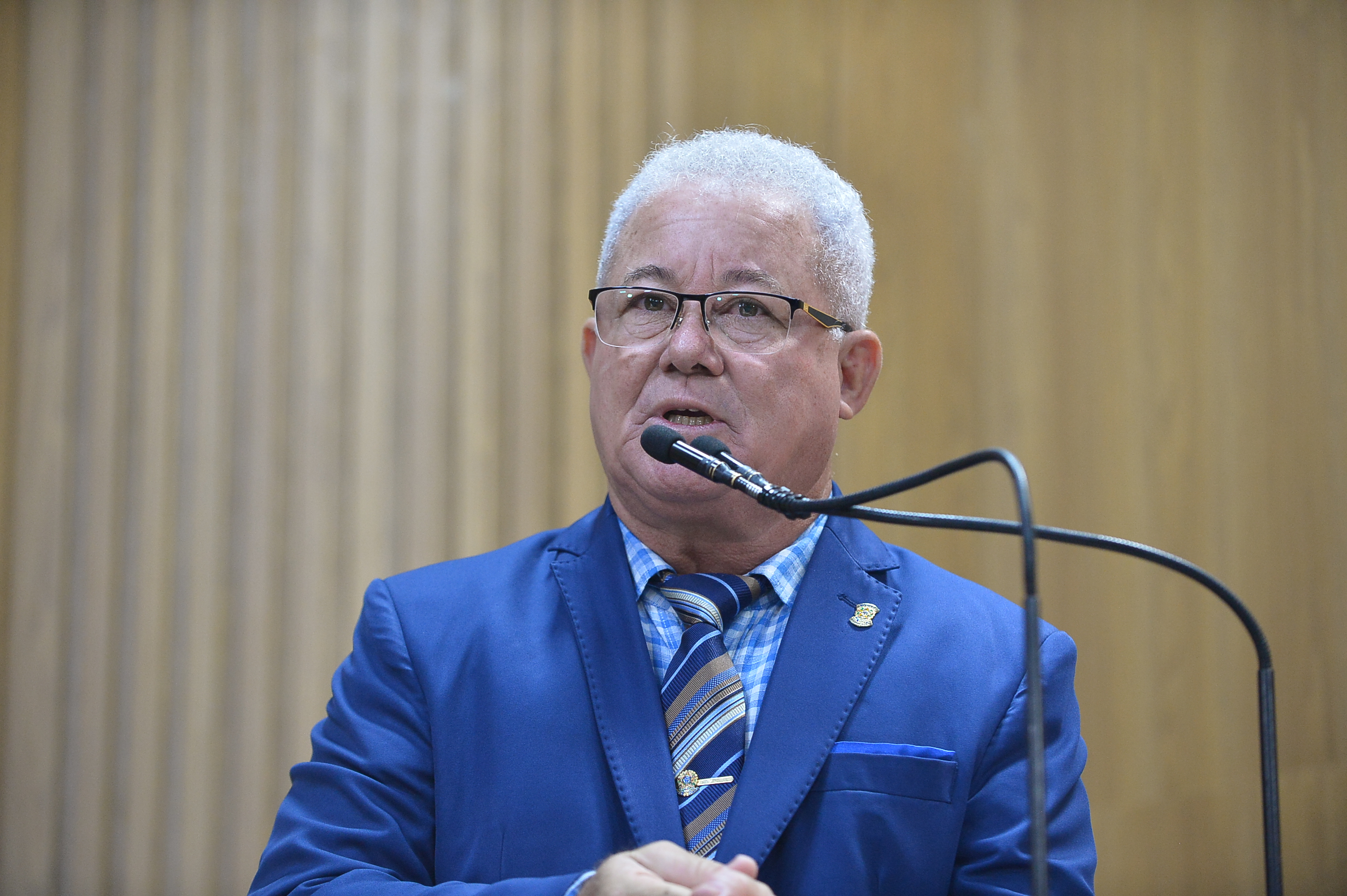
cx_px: 674
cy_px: 448
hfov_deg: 16.4
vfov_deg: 11.0
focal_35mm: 125
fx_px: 4674
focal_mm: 125
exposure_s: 1/320
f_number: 2.8
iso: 4000
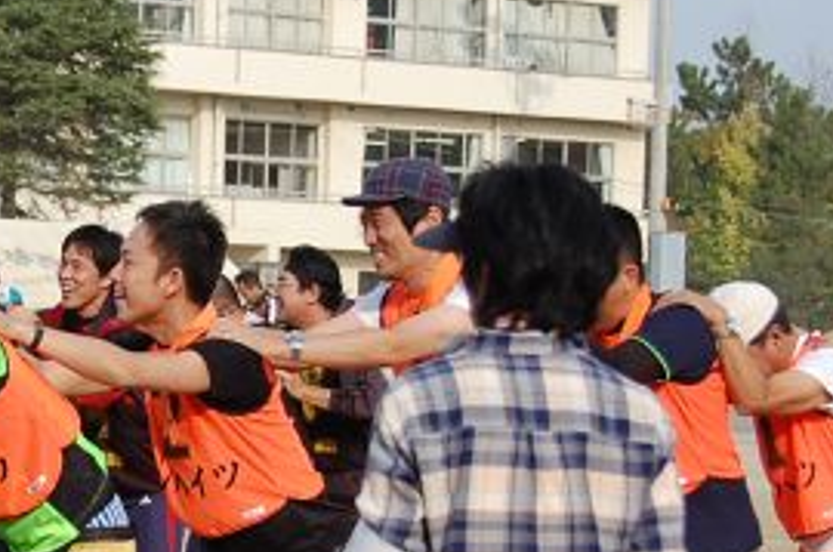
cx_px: 108
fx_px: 4111
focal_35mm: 178
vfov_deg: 7.7
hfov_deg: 11.5
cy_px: 422
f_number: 4.5
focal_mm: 40
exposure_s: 1/1000
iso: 220
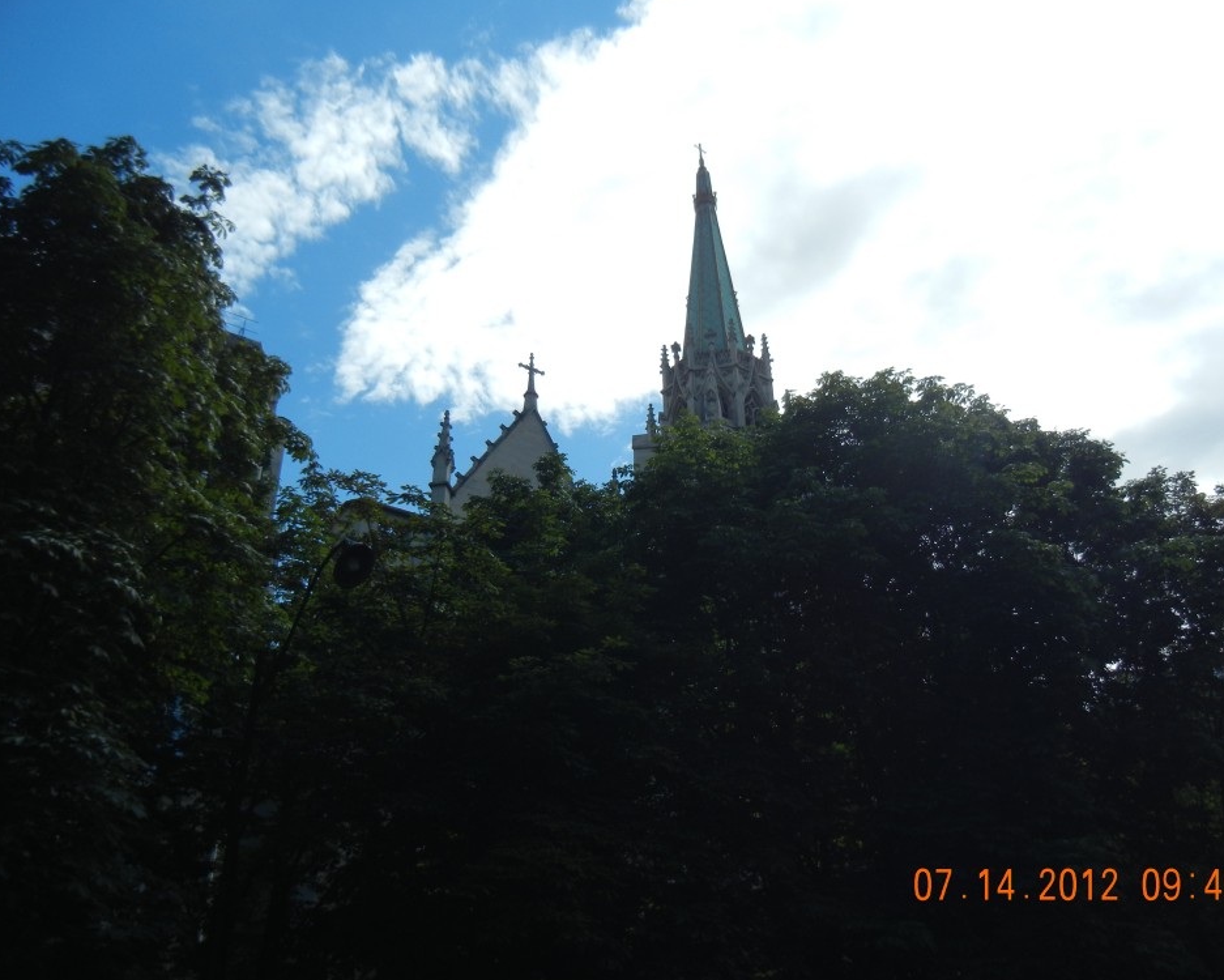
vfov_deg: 45.8
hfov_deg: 55.6
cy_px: 487
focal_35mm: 32
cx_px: 656
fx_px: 1159
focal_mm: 5.4
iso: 160
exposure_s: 1/517
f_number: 7
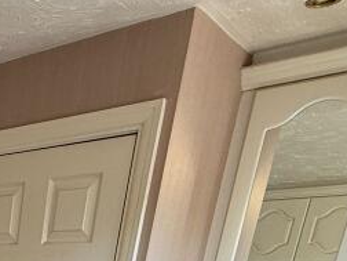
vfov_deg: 18.0
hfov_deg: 27.3
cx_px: -124
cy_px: 518
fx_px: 571
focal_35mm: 57
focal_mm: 2.22
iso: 64
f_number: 2.2
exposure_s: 1/100
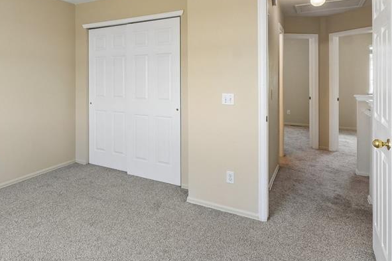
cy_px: 80
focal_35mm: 26
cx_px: 111
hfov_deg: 66.2
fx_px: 283
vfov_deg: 48.4
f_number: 9
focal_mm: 10
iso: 640
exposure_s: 1/60
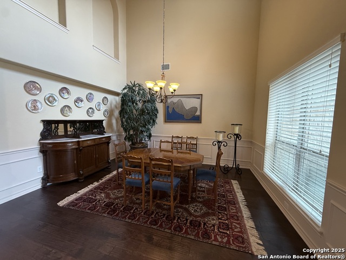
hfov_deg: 102.1
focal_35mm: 14
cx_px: 173
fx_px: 140
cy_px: 130
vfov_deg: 85.7
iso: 320
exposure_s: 1/60
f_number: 2.2
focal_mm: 2.22
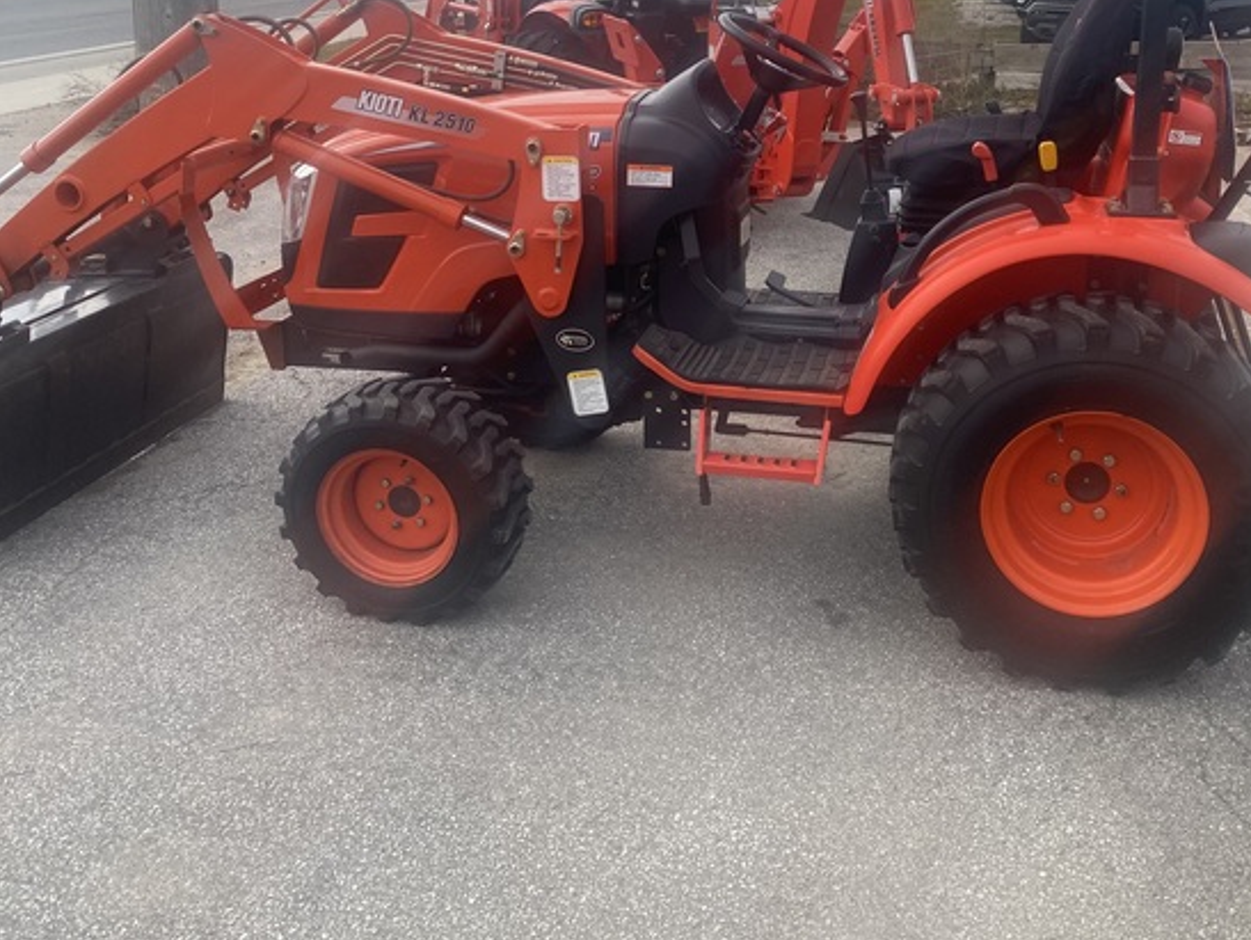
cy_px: 263
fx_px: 1374
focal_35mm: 38
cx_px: 727
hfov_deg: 48.8
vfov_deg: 37.1
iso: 32
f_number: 1.8
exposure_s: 1/1093
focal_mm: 4.25
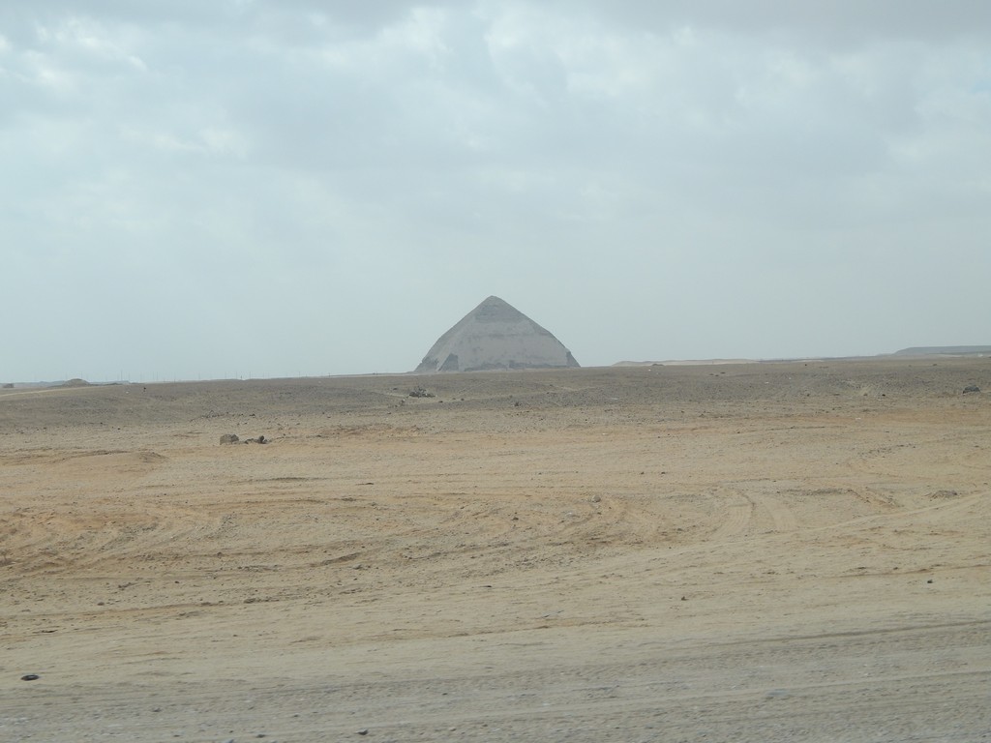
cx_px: 496
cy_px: 372
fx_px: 1746
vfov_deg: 24.0
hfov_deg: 31.7
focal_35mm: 61
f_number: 7.9
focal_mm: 10.9
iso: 125
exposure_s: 1/400
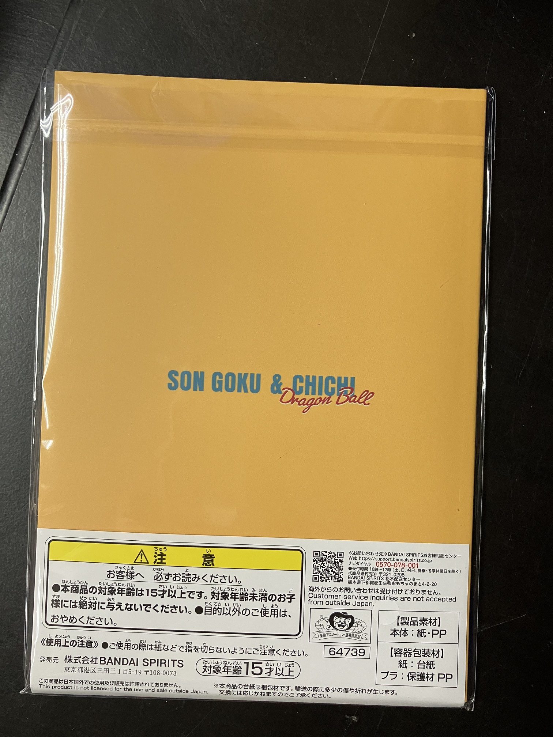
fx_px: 596
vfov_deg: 63.4
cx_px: 276
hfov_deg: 49.7
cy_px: 368
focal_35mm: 28
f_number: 1.8
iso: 160
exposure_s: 1/50
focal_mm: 3.99
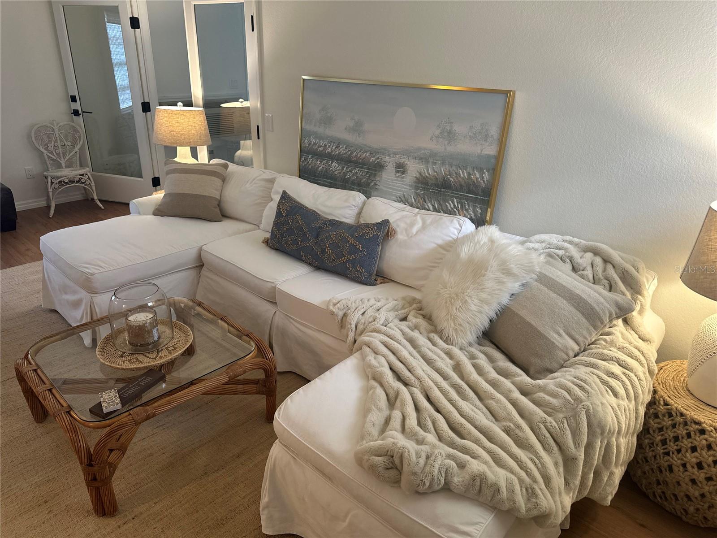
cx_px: 358
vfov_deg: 56.8
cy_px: 269
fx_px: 497
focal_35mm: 24
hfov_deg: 71.6
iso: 200
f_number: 1.78
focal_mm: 6.86
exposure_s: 1/60
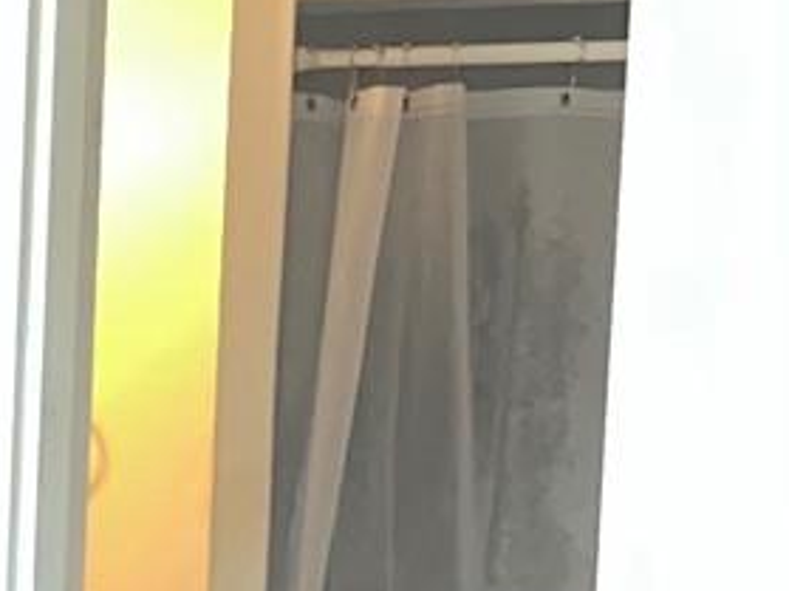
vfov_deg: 9.4
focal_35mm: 149
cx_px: -1185
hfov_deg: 10.9
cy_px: 1140
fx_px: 3395
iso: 200
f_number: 1.5
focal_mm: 5.7
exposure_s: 1/120
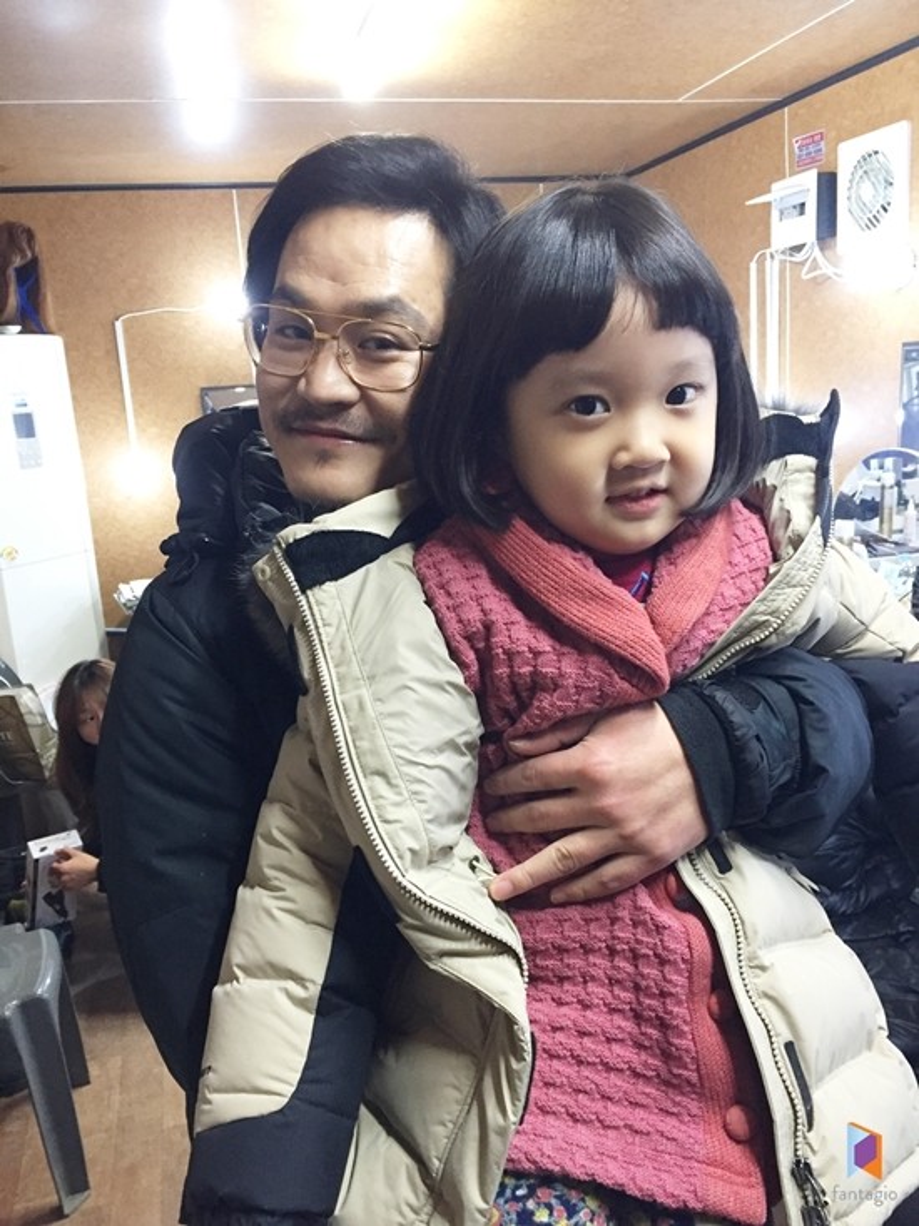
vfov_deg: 61.7
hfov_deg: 48.2
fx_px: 1027
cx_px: 460
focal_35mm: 29
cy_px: 613
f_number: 2.2
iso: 200
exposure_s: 1/30
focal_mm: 4.15
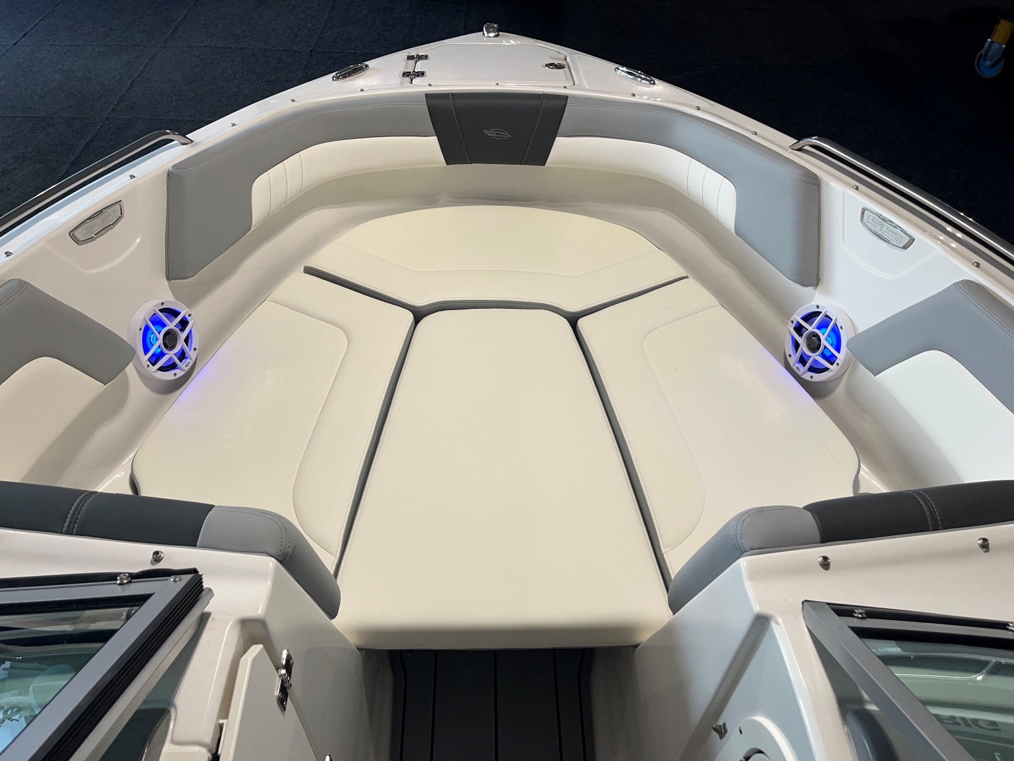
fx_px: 762
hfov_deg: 67.3
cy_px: 380
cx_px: 507
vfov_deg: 53.1
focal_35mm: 26
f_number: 1.6
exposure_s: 1/100
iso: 50
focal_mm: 5.1
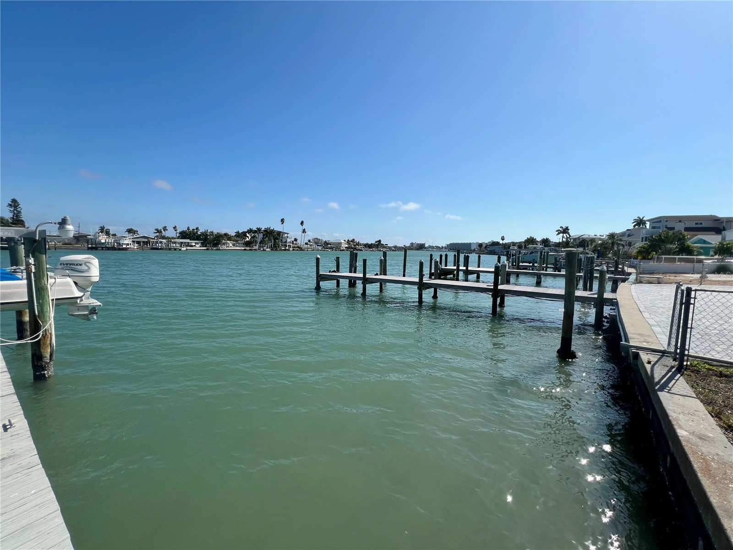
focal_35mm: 13
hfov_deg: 106.2
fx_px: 275
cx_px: 366
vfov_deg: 89.9
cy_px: 275
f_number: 1.8
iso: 32
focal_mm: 1.57
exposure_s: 1/2732
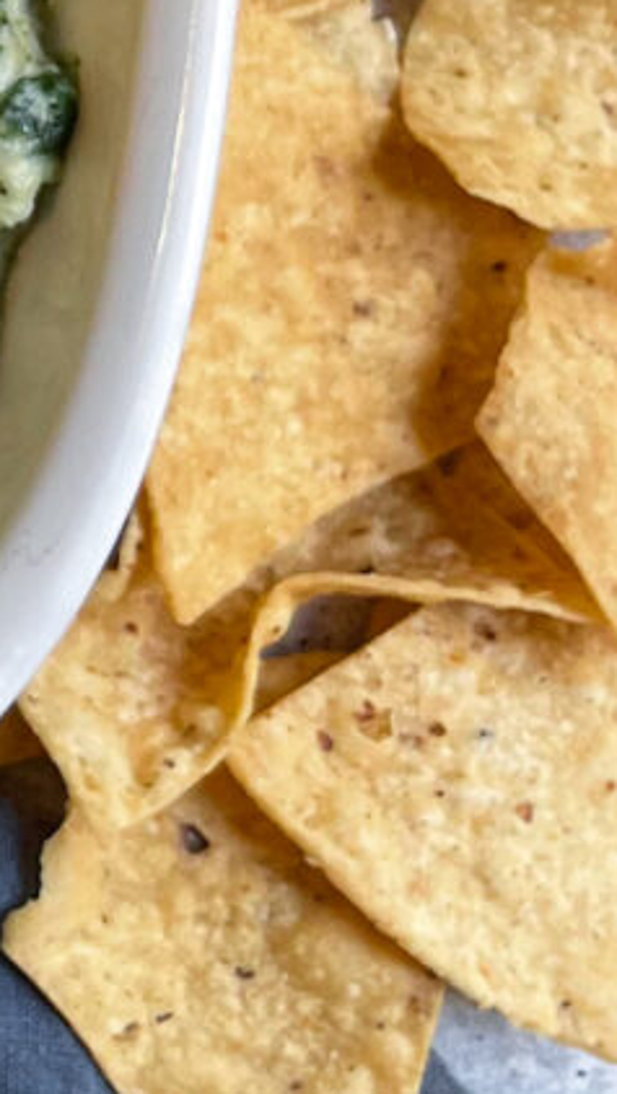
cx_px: -770
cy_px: -446
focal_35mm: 103
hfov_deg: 10.4
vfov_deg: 18.8
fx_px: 2990
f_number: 1.6
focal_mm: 5.1
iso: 80
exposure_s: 1/120
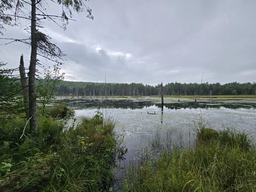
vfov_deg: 89.9
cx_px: 128
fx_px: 96
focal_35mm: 13
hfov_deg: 106.2
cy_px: 96
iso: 50
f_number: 2.2
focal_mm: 2.2
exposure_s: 1/593
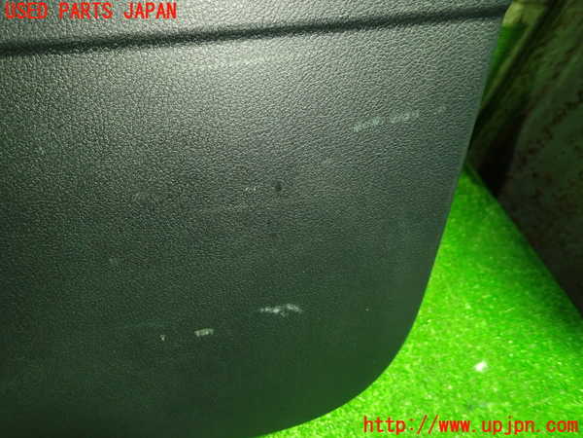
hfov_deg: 69.4
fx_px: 421
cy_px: 219
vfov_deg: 54.9
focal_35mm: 25
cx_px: 292
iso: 640
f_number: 2
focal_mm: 4.5
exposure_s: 1/30
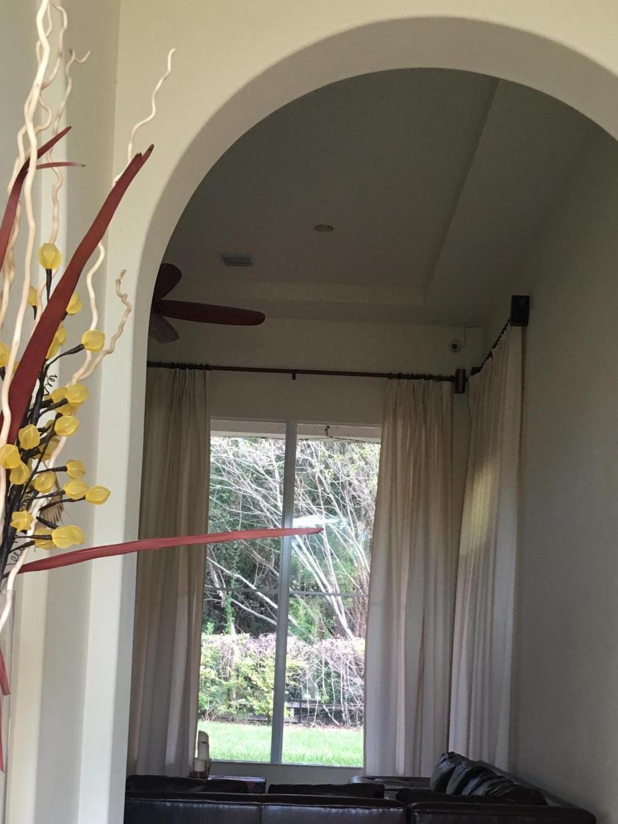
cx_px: 320
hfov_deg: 30.9
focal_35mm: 47
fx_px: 1118
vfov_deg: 39.4
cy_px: 610
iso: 40
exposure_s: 1/15
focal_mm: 4.15
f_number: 2.2
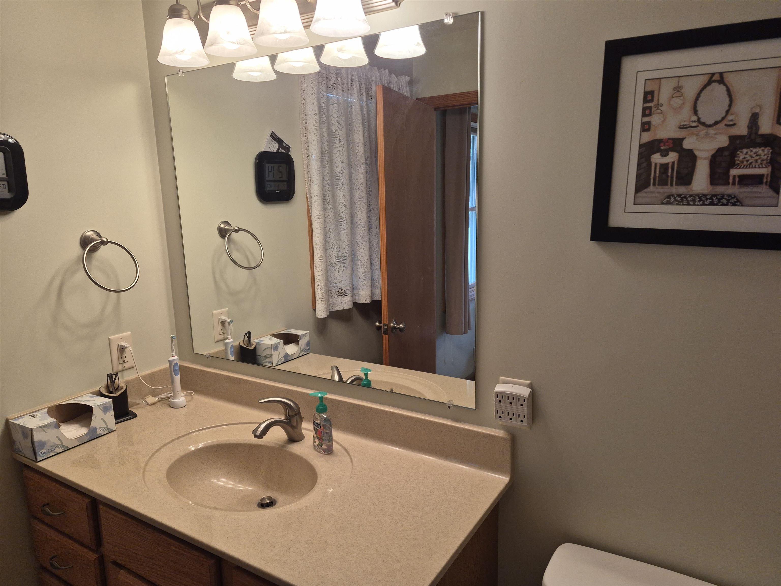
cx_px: 390
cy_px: 293
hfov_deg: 73.9
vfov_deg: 58.9
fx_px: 519
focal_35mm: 23
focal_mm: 5.4
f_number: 1.8
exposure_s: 1/120
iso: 125
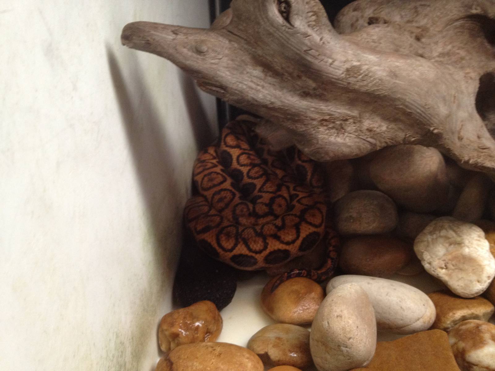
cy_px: 186
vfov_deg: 40.7
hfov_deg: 52.6
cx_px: 248
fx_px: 500
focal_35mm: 35
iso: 200
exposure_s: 1/20
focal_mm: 4.28
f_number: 2.4
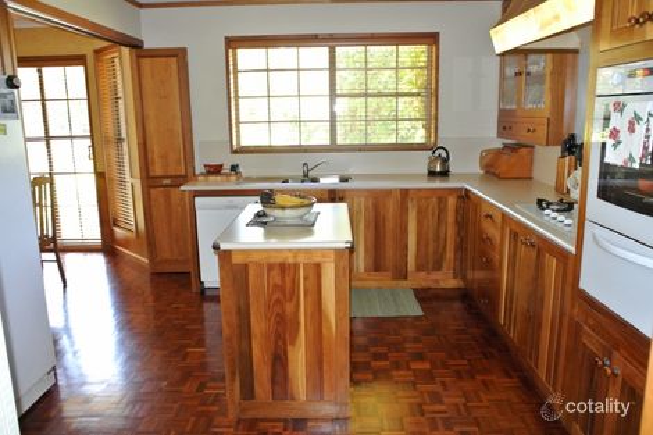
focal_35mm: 27
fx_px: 490
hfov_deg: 67.4
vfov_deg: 47.9
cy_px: 218
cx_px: 326
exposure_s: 1/60
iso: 800
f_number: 3.5
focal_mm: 10
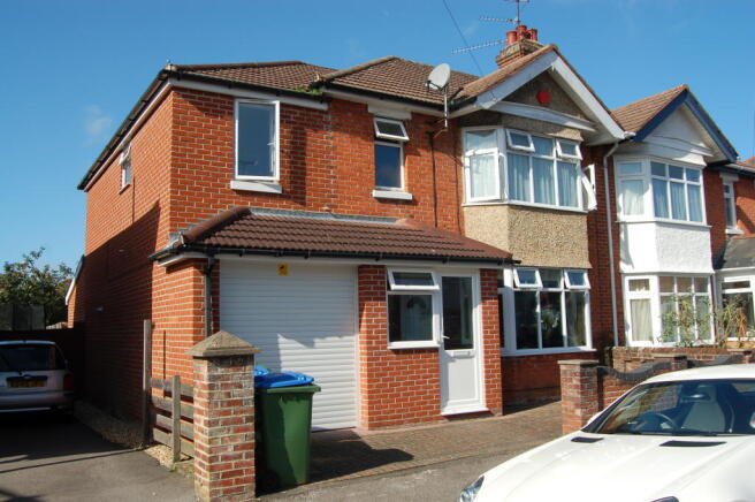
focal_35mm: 30
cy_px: 251
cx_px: 378
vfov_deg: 43.5
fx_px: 629
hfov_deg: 62.0
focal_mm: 20
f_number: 9
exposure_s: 1/320
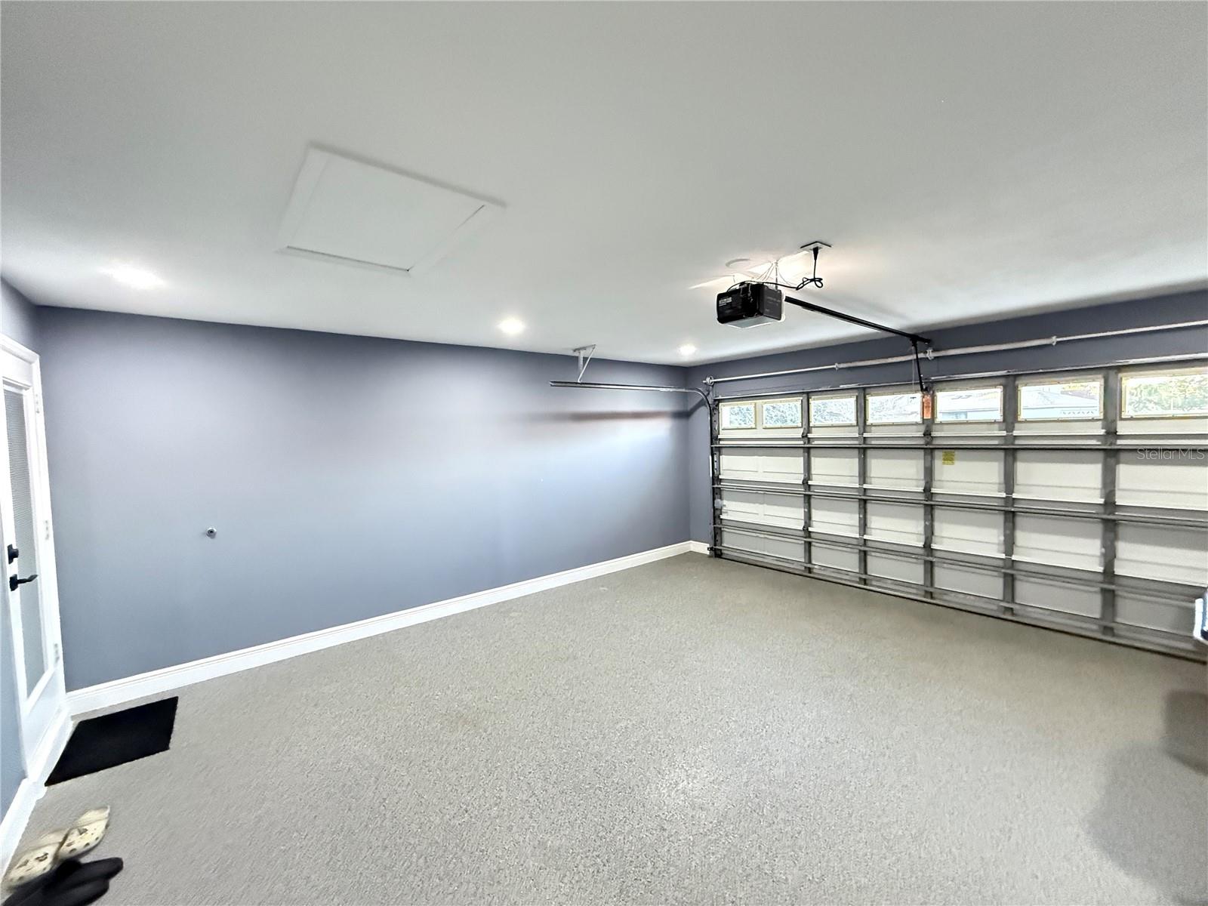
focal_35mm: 14
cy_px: 453
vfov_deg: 85.7
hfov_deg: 102.1
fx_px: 489
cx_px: 604
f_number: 2.2
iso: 1250
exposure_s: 1/60
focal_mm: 2.22
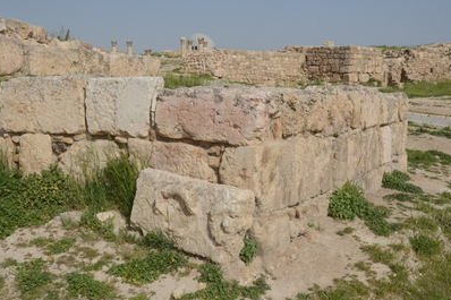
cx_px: 224
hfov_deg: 45.4
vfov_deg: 31.2
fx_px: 538
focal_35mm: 43
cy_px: 155
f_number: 14
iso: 400
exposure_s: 1/800
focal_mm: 26
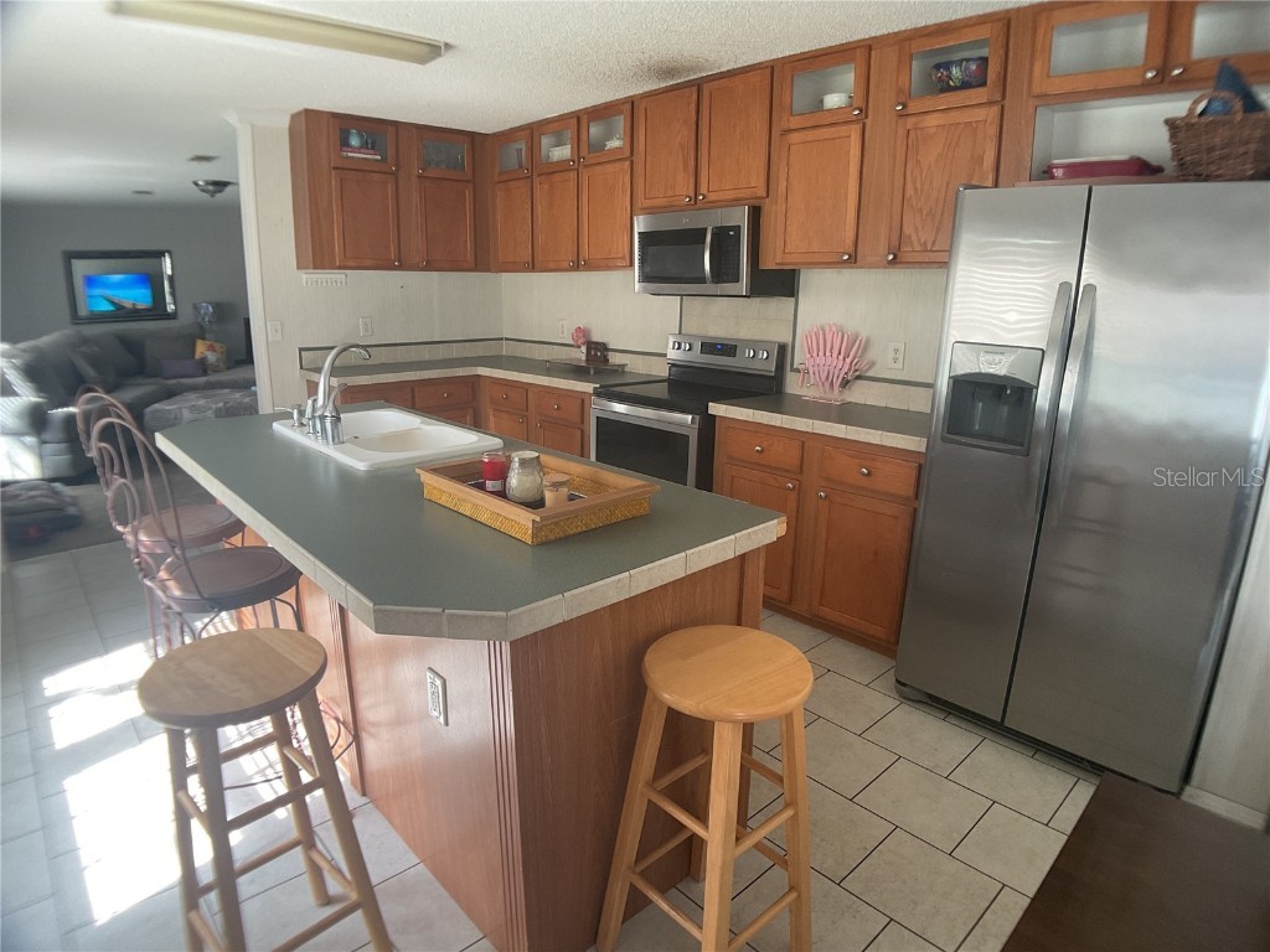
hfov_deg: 61.7
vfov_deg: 48.2
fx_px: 1064
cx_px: 635
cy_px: 476
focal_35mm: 29
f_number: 1.8
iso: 50
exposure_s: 1/60
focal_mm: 3
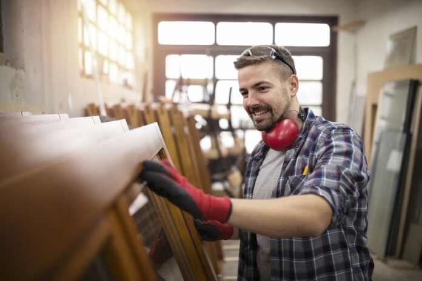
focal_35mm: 35
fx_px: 410
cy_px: 140
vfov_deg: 37.9
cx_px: 211
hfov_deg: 54.4
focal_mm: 35
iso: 640
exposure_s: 1/250
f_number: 1.4
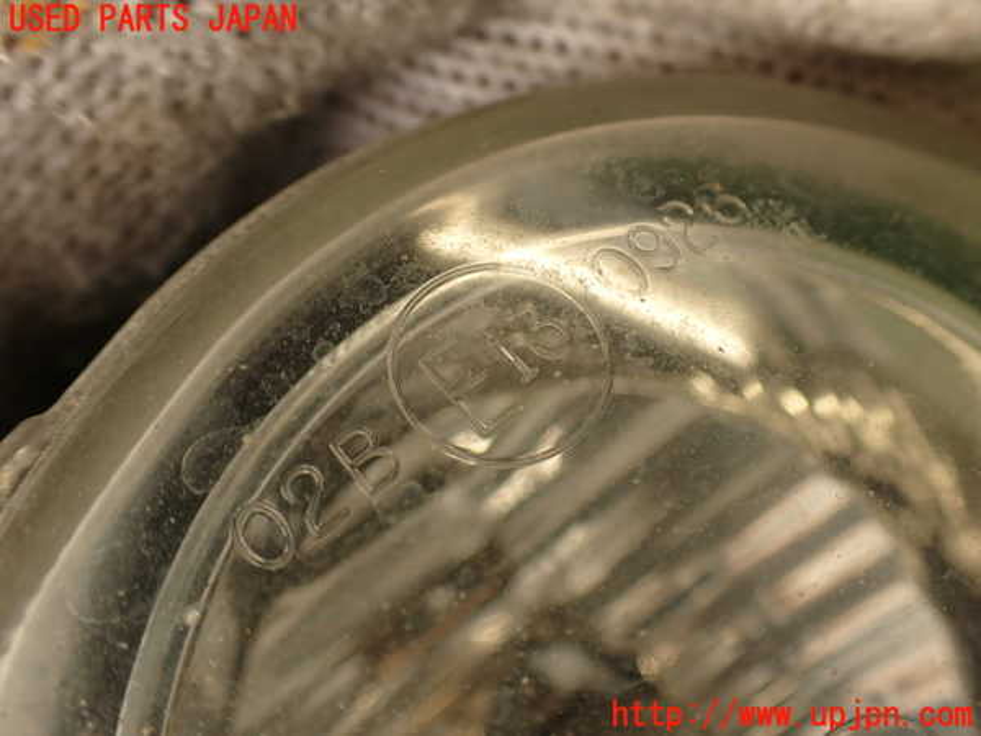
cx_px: 490
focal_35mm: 32
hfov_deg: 56.8
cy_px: 368
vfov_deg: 44.2
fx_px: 907
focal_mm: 5.79
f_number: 2.4
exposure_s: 1/60
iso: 100
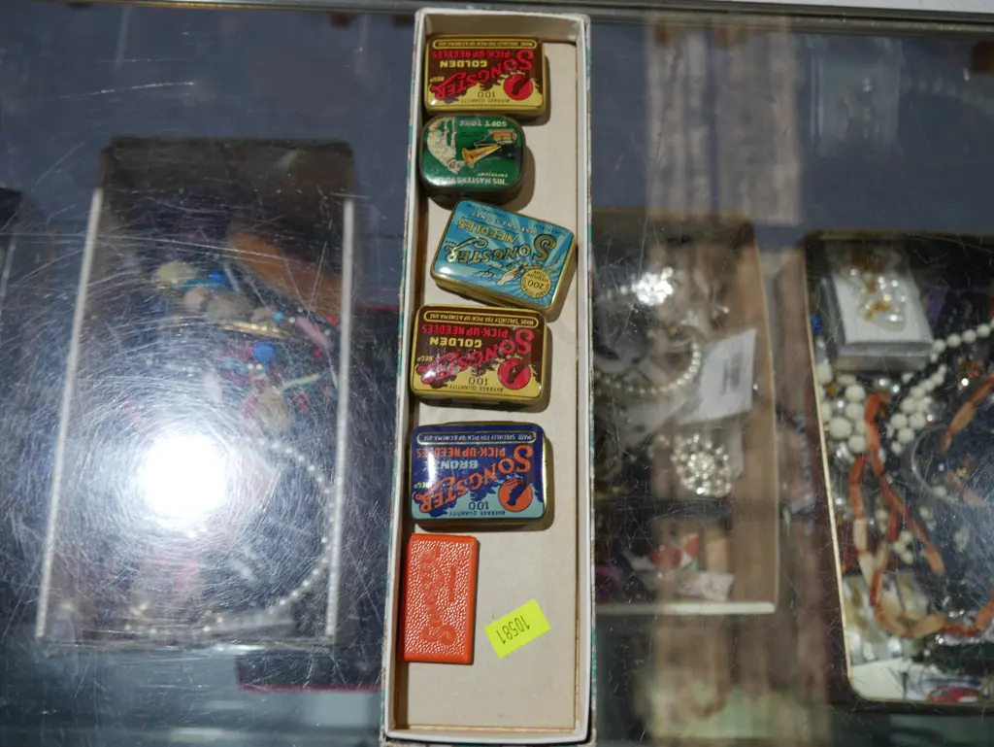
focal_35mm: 34
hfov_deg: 53.9
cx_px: 497
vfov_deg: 41.8
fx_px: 977
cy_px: 374
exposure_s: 1/100
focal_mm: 17
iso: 200
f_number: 4
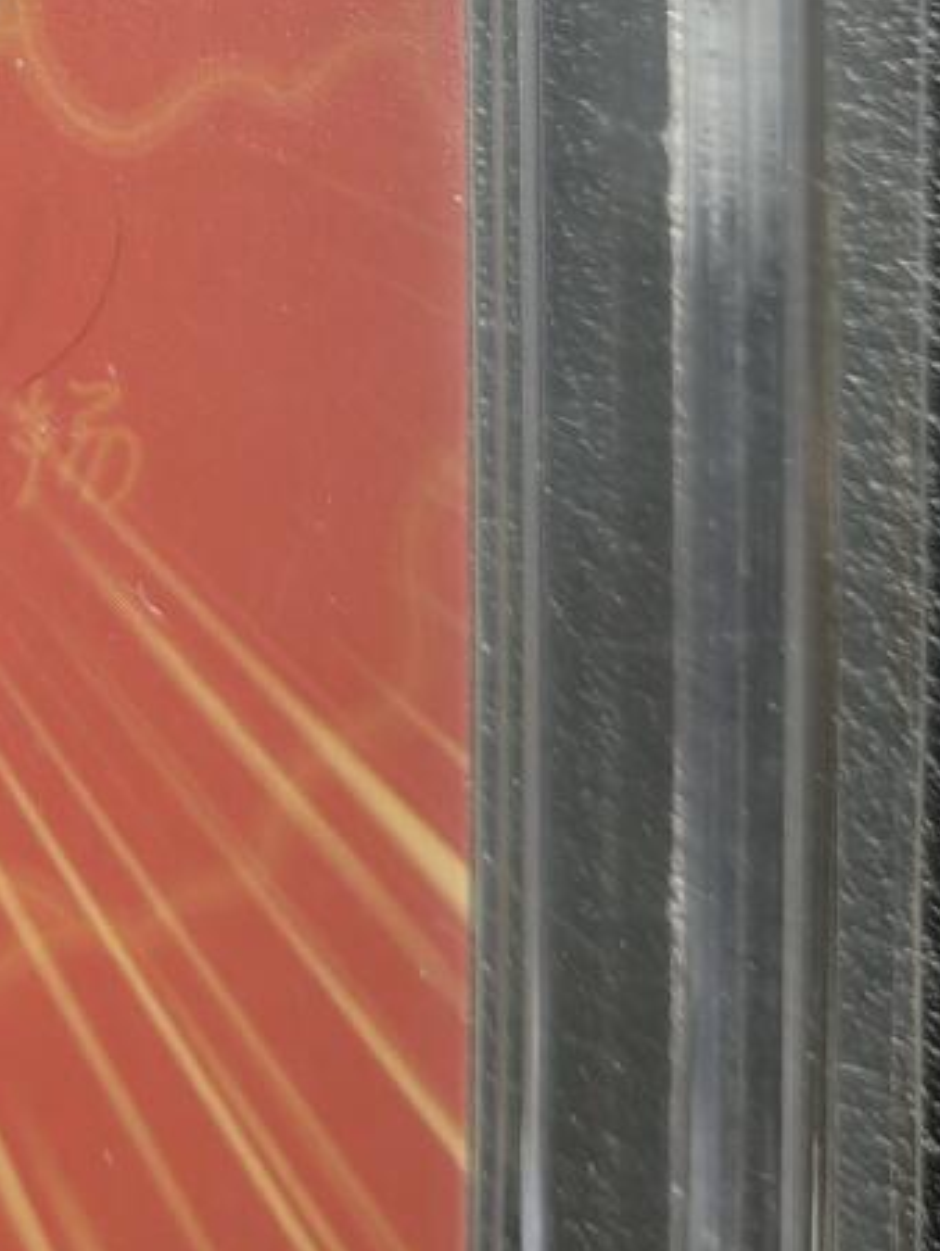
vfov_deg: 17.5
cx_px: -729
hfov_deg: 13.0
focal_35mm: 104
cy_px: -464
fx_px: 3762
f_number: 1.5
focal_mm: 4.94
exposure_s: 1/50
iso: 400
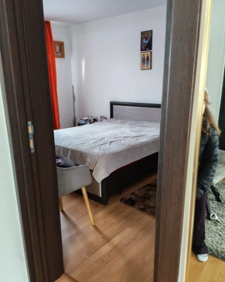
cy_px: 150
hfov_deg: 50.0
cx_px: 115
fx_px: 241
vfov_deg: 60.4
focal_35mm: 29
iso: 2000
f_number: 1.9
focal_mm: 6.12
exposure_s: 1/100
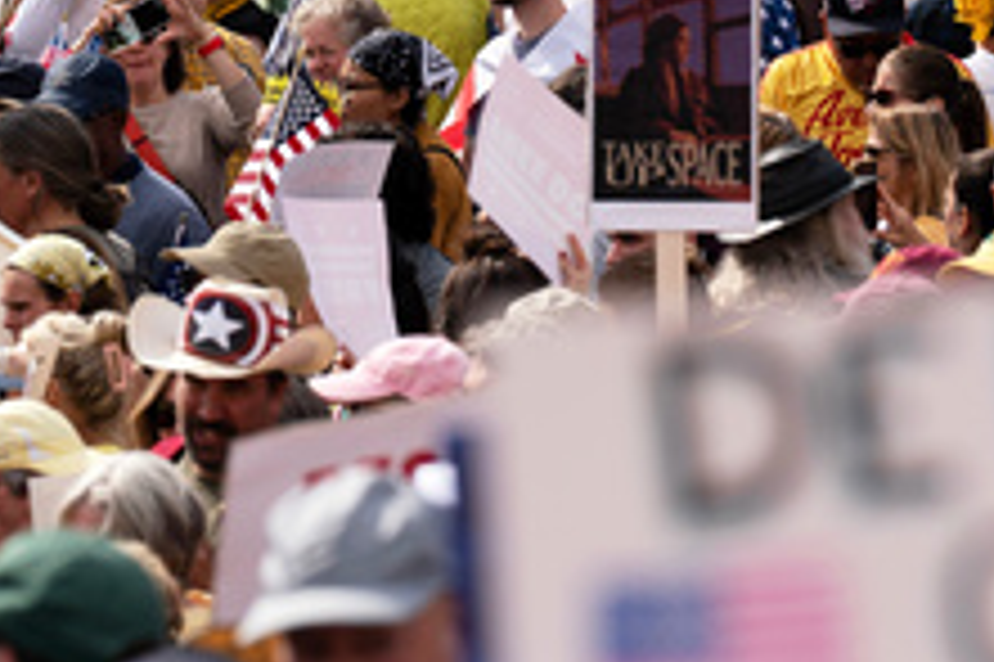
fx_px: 10539
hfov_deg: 5.4
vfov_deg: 3.6
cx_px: 787
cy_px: -34
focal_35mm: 382
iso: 100
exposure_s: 1/1000
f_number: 5
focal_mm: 165
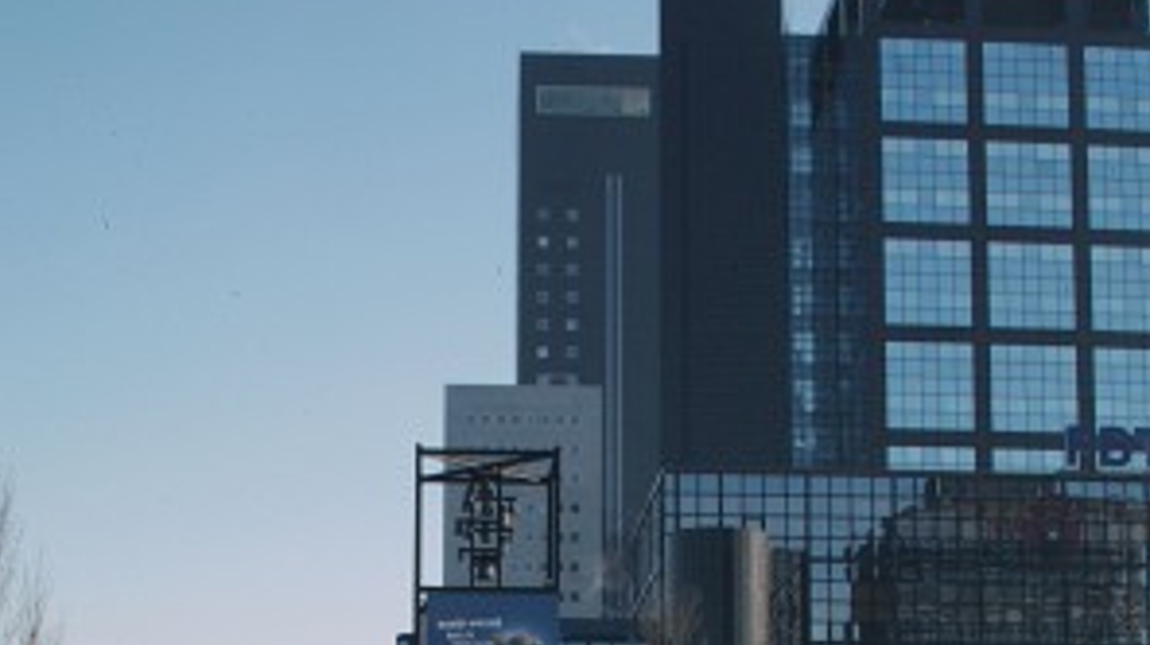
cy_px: 762
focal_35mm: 67
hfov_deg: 31.5
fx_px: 2042
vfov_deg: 17.2
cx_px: 577
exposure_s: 1/30
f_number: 19
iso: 200
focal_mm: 28
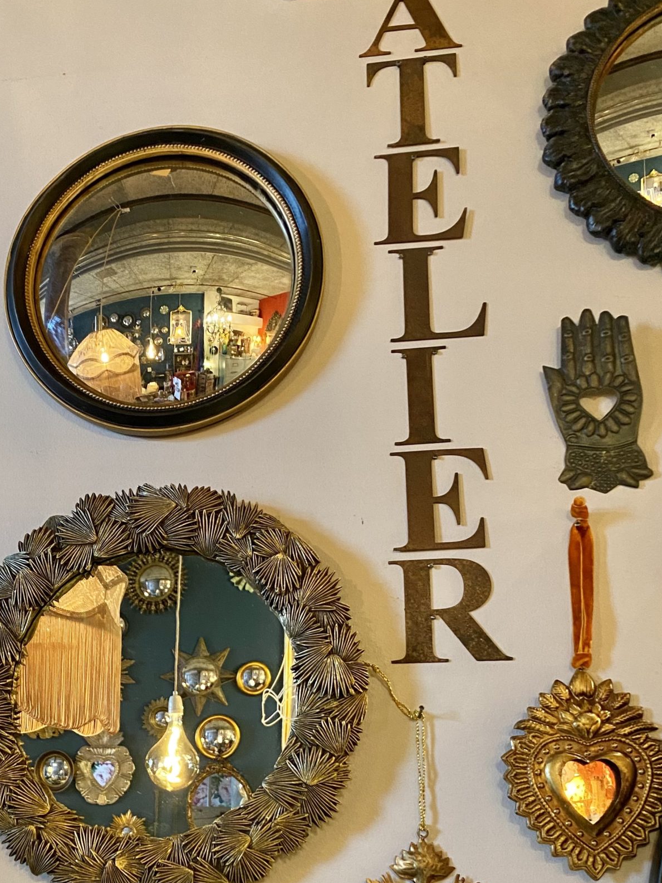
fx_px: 1071
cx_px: 129
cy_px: 700
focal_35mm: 42
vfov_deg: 42.9
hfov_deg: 33.3
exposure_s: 1/50
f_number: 1.8
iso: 500
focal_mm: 4.25
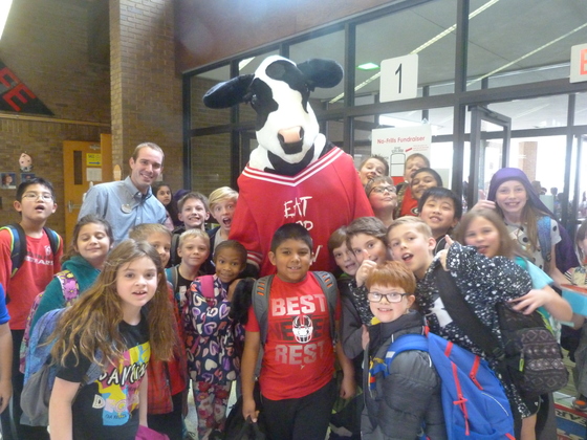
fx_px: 424
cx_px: 294
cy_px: 220
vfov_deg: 54.9
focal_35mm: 25
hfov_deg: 69.4
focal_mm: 4.5
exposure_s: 1/25
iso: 800
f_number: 2.8
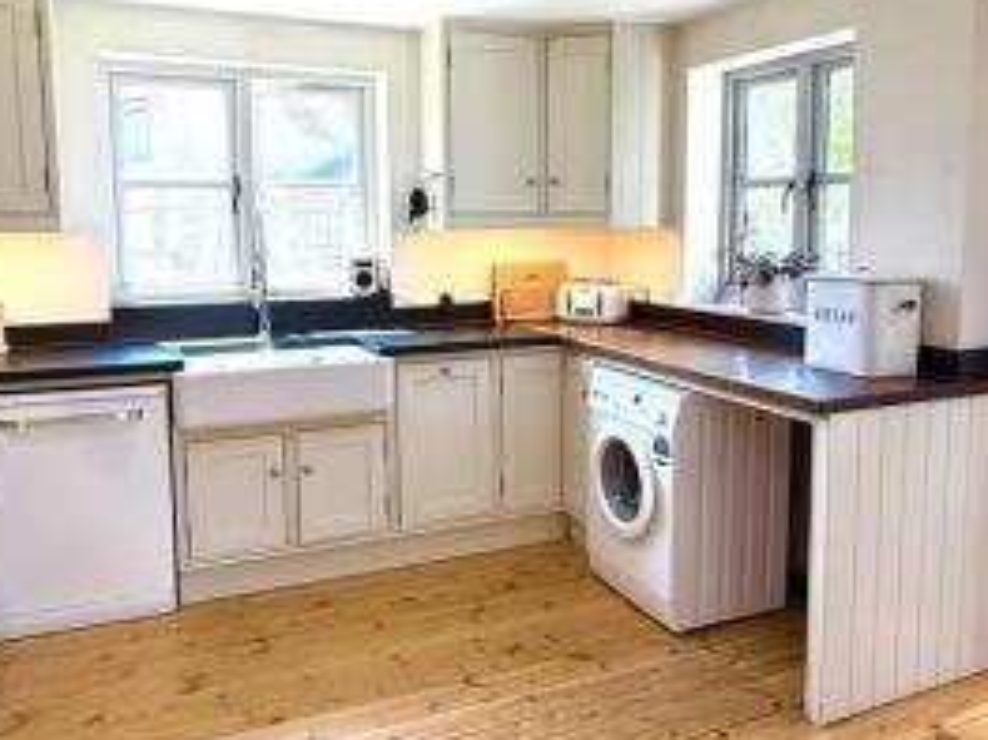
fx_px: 884
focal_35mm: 31
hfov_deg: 58.3
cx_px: 528
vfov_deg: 45.3
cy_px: 314
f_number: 2.2
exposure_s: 1/100
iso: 80
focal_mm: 2.22
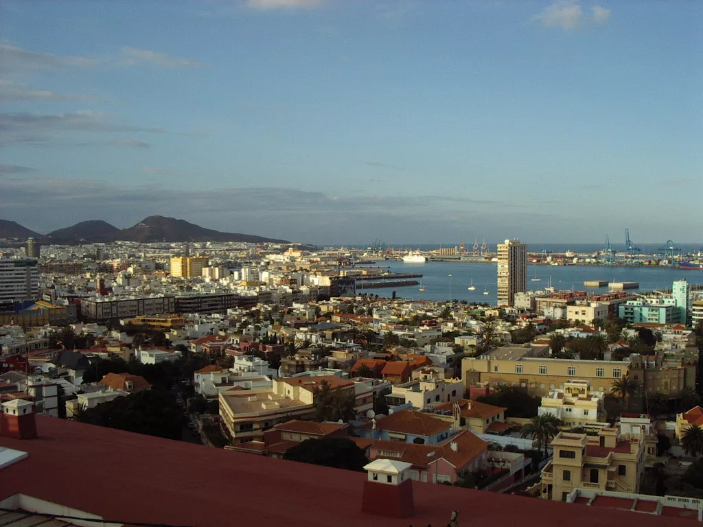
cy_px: 264
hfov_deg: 49.0
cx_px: 352
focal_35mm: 38
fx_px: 772
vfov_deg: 37.7
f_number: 4.8
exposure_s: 1/400
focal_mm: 5.8
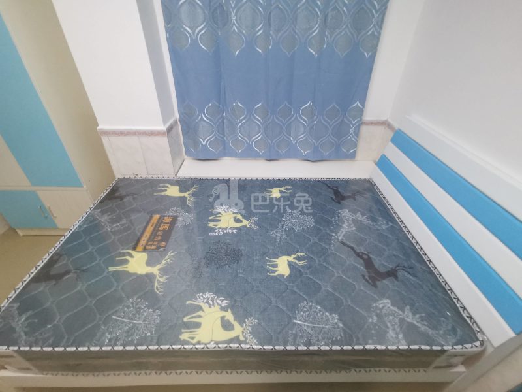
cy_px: 196
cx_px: 261
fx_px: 256
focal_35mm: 17
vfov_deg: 74.7
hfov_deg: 91.0
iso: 200
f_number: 2.2
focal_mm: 2.23
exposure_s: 1/33.3
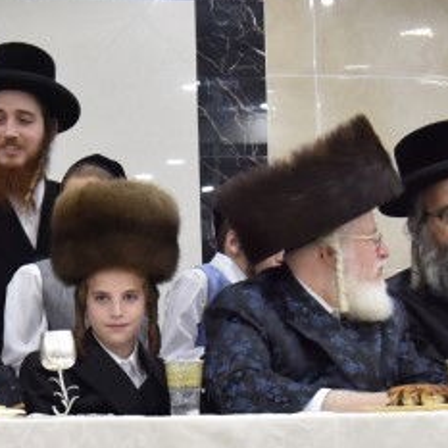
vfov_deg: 12.3
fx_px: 2079
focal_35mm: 142
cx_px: 37
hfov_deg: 12.2
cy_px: 289
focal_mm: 38
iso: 1000
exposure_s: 1/160
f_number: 4
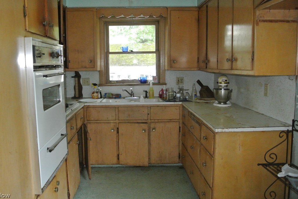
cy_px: 93
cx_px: 140
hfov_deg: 63.6
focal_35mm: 29
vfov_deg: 45.0
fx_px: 240
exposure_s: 1/60
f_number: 3.5
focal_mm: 10
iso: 1250
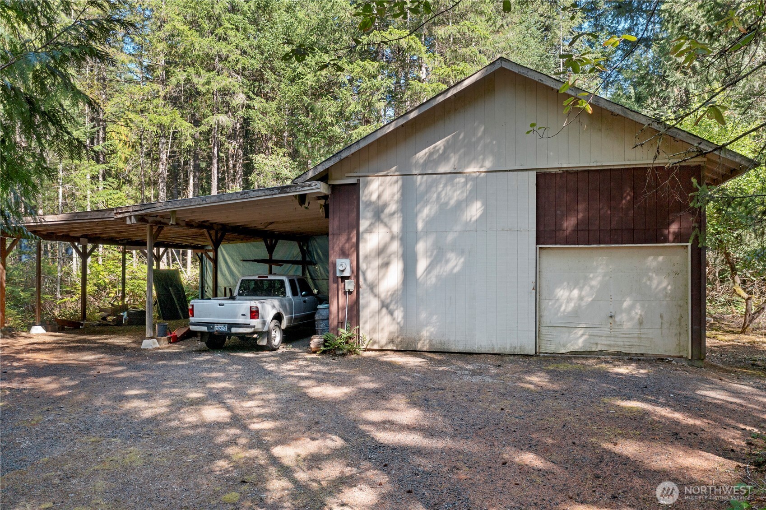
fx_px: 596
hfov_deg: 65.5
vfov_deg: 46.4
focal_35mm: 28
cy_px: 255
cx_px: 383
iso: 100
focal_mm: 10.26
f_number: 3.2
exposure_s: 1/50
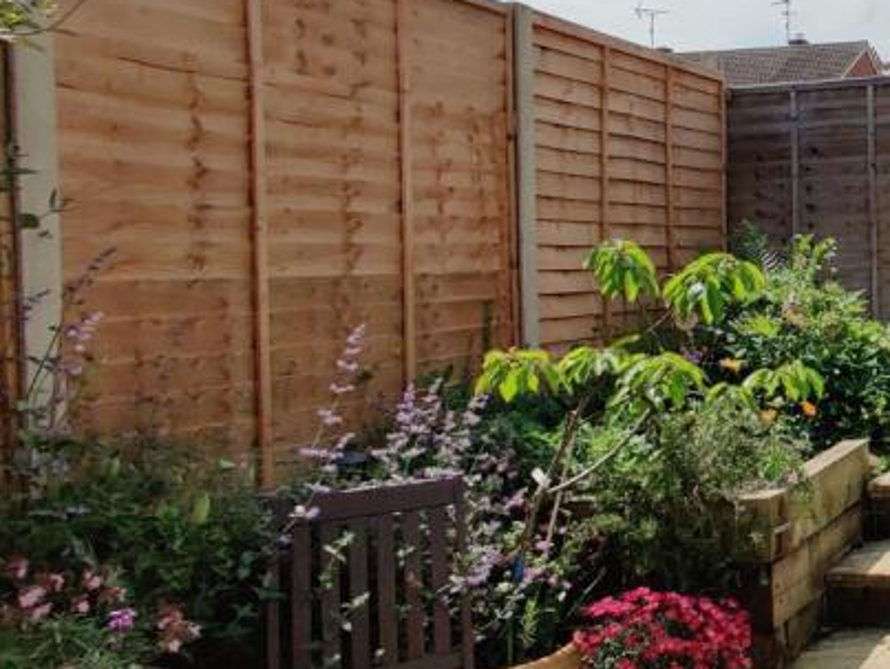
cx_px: 1089
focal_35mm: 33
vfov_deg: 42.8
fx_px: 849
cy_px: 269
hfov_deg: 38.9
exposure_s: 1/2474
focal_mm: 2.25
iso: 125
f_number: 2.2
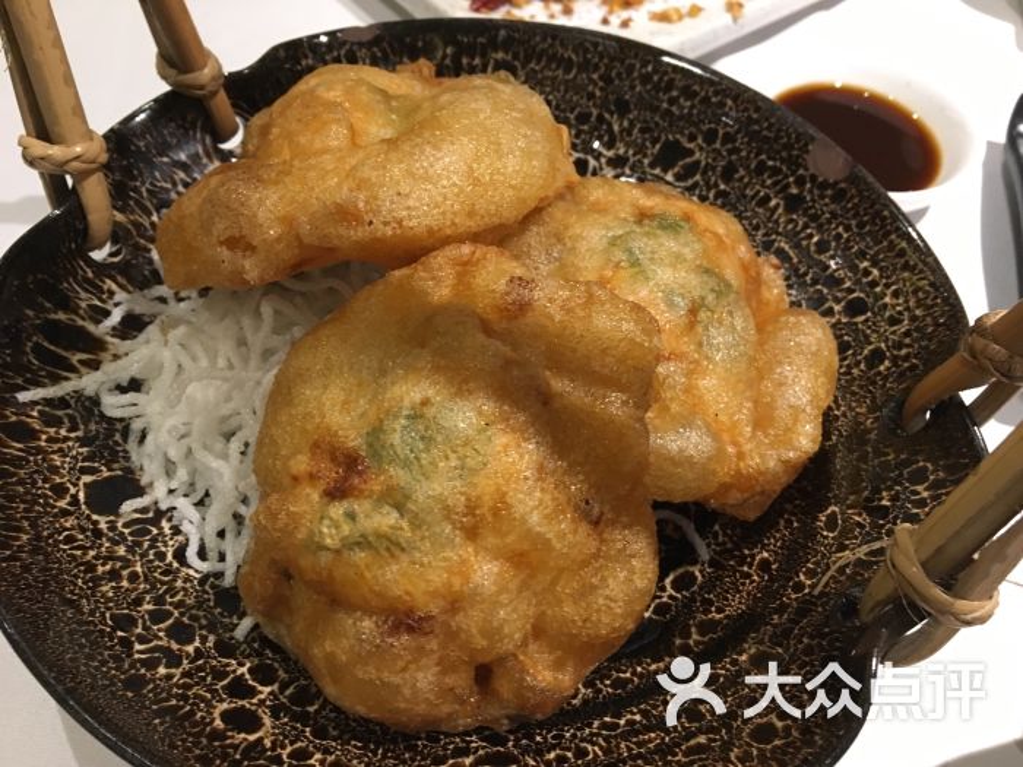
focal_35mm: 29
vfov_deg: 48.2
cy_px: 384
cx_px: 512
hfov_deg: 61.7
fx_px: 857
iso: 200
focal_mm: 4.15
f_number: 2.2
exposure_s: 1/33
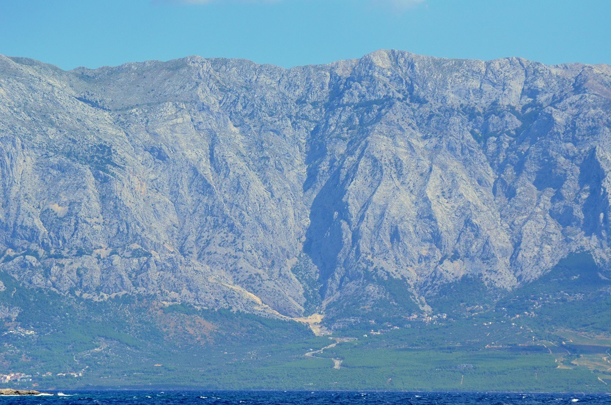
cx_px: 306
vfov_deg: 7.9
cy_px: 202
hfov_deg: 11.8
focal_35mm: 174
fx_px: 2947
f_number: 5.6
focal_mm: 116
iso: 1600
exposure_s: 1/8000
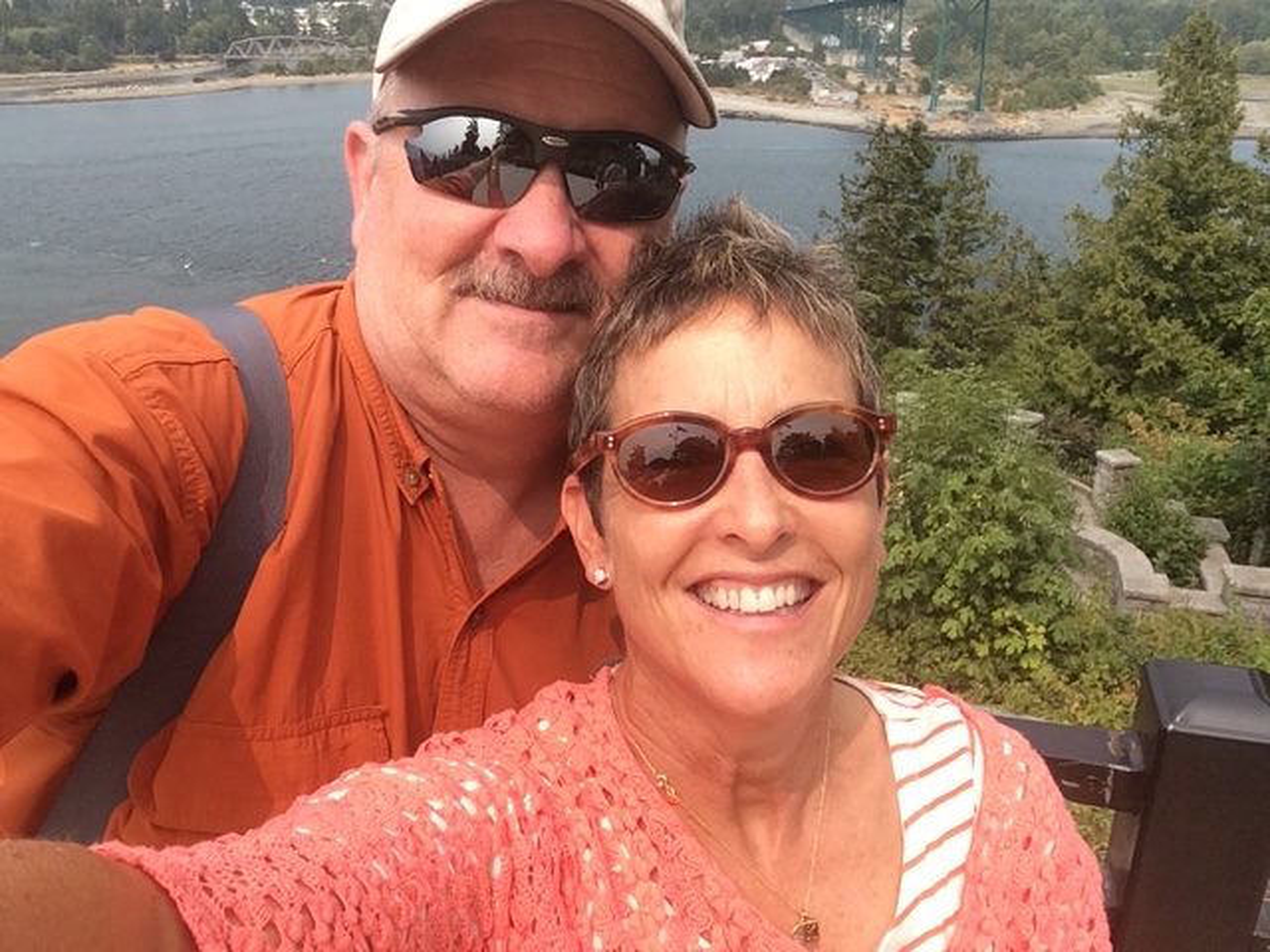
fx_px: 1137
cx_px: 635
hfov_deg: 58.4
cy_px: 476
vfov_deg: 45.4
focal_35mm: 31
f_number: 2.4
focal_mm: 2.15
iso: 50
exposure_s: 1/971
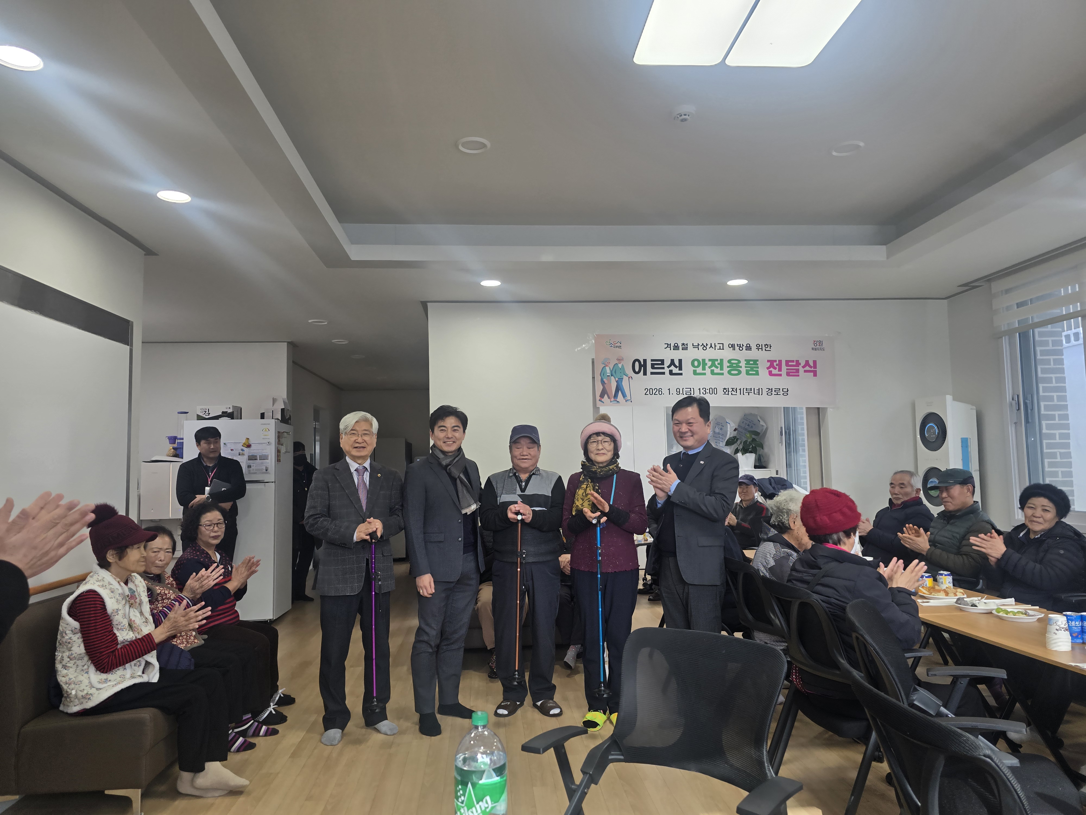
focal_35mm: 23
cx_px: 543
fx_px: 722
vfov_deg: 58.9
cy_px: 408
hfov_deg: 73.9
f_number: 1.7
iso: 40
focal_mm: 6.3
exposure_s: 1/120
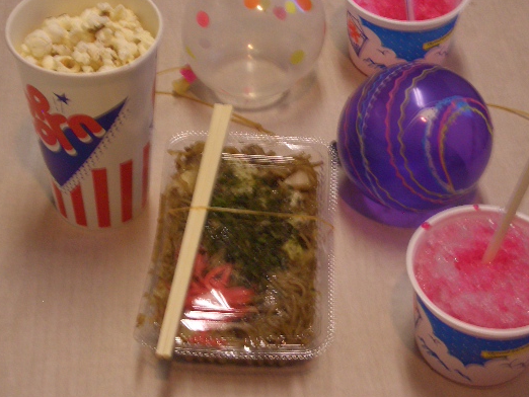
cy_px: 167
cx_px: 287
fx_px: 1162
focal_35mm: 76
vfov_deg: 19.4
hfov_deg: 25.6
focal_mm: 10.2
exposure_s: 1/13
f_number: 3.5
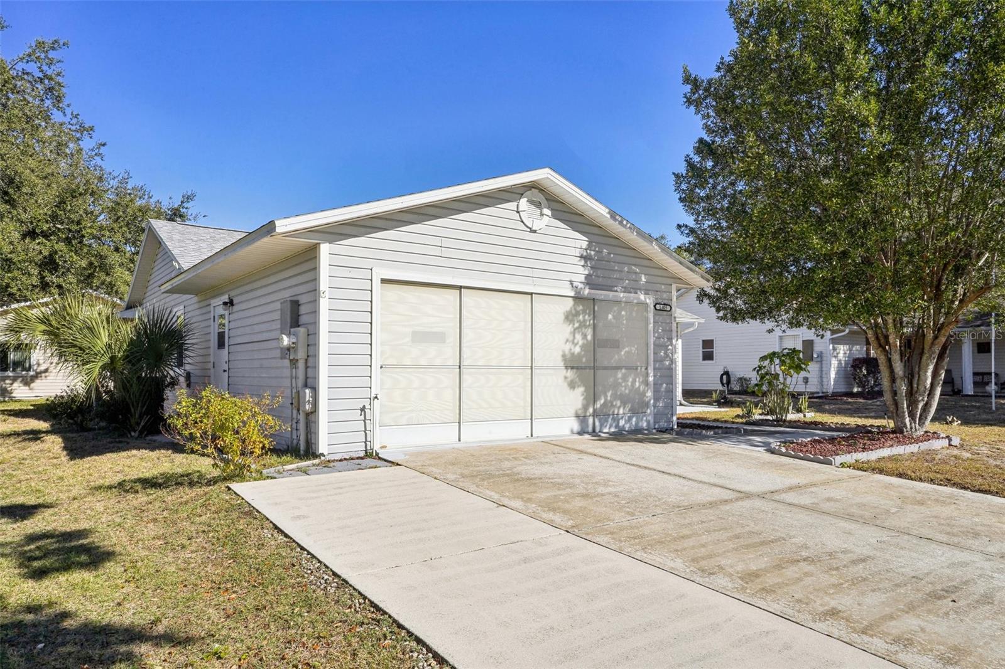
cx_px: 502
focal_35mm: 23
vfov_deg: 55.1
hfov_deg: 76.1
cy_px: 334
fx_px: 642
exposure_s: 1/100
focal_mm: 23
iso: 100
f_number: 20
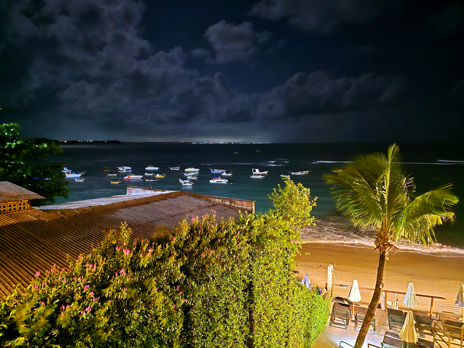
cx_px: 232
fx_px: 308
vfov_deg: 58.9
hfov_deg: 73.9
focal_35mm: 23
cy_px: 174
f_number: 1.7
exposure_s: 1/7
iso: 3200
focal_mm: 6.3
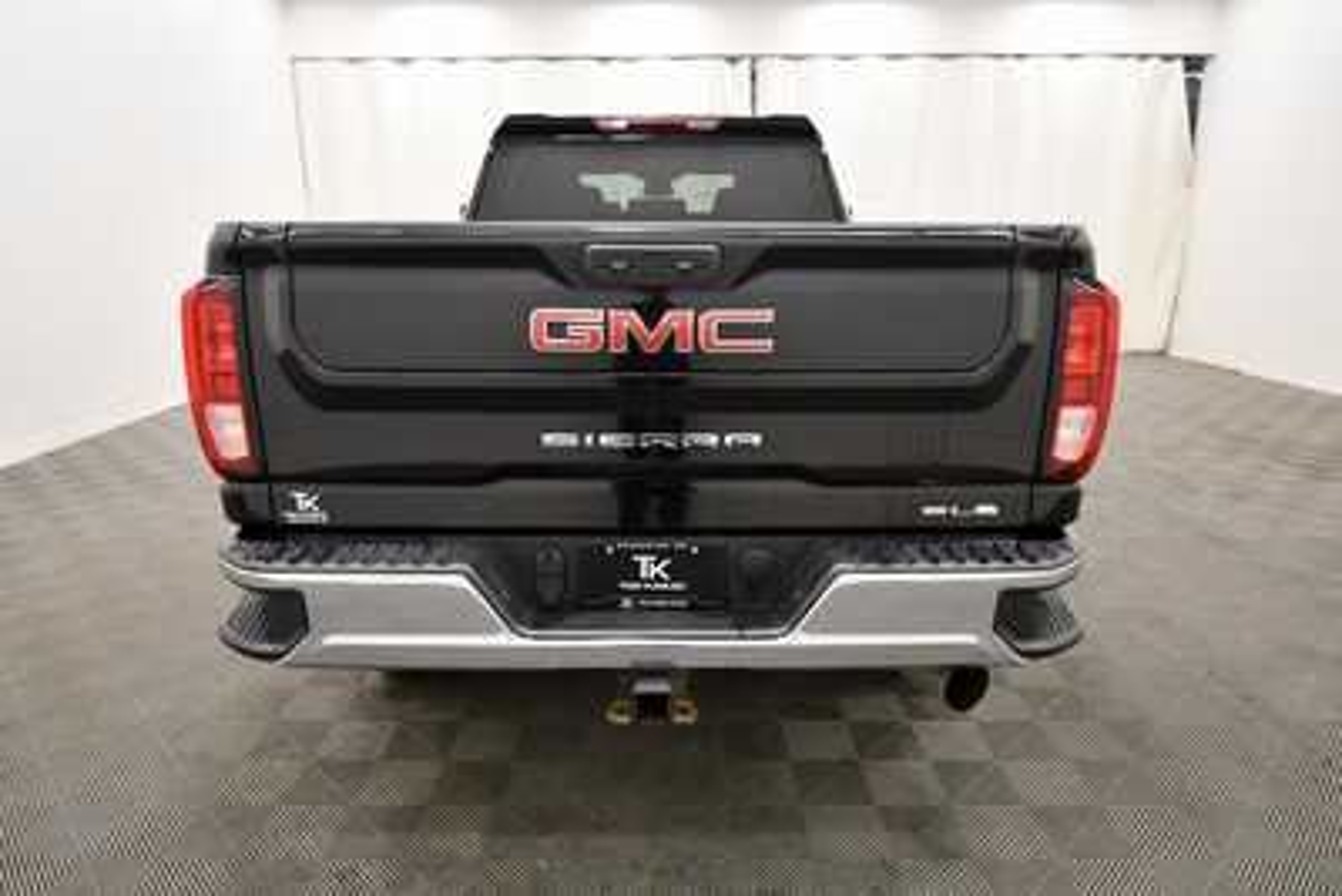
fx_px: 783
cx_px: 671
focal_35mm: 21
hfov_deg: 81.2
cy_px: 448
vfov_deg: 59.5
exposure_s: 1/125
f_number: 5
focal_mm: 14
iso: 1250
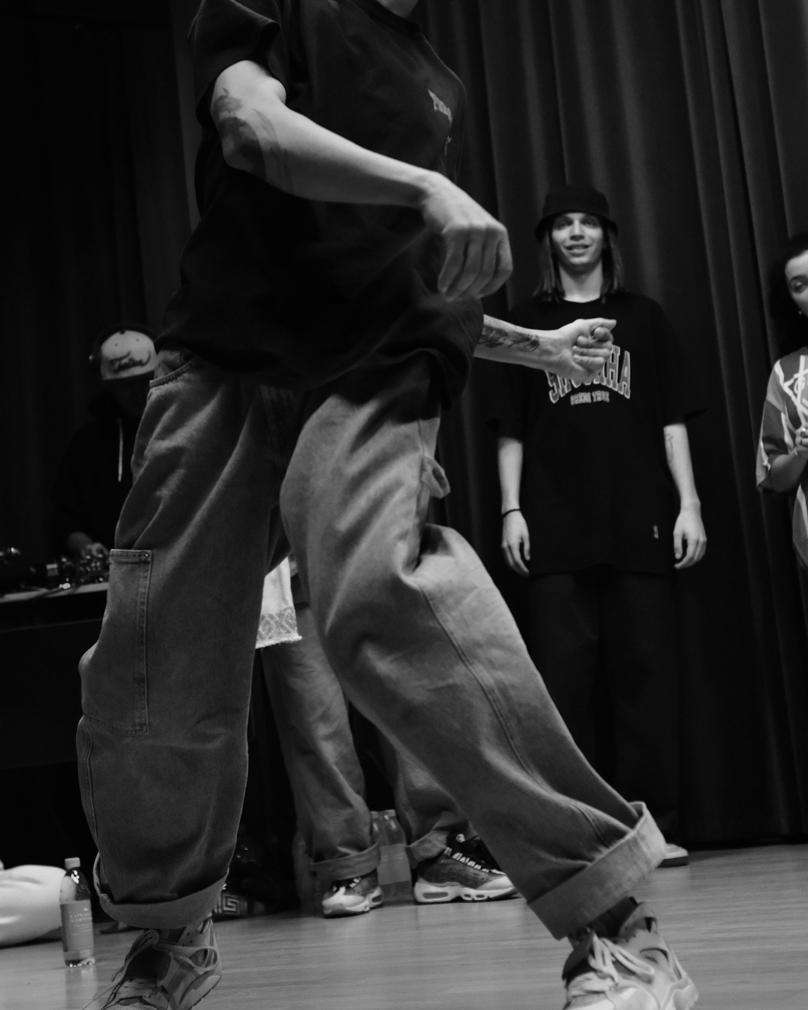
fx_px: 2033
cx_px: 435
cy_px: 421
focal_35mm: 68
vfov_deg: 27.9
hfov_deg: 22.5
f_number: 2.2
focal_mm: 33
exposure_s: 1/1000
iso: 3200
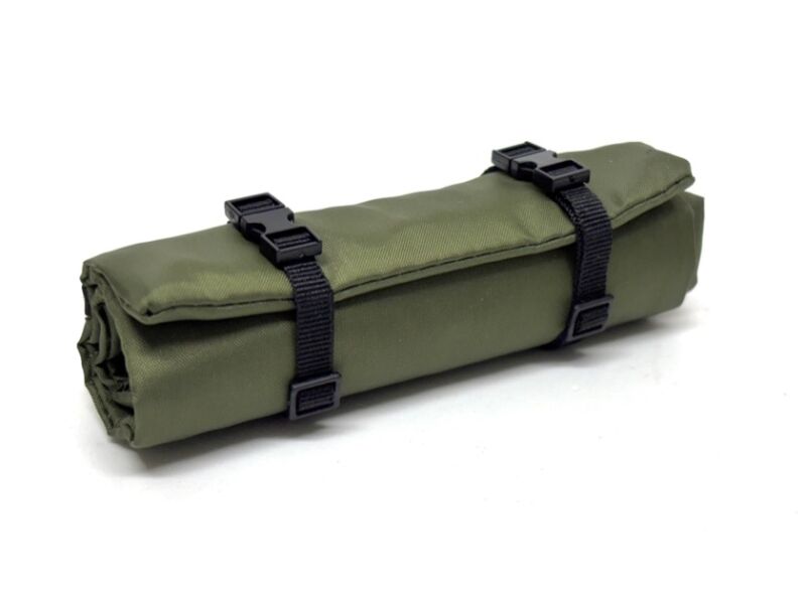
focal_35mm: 52
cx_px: 403
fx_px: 1211
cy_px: 302
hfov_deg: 36.8
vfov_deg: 28.0
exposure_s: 1/100
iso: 50
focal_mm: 5.96
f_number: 1.6
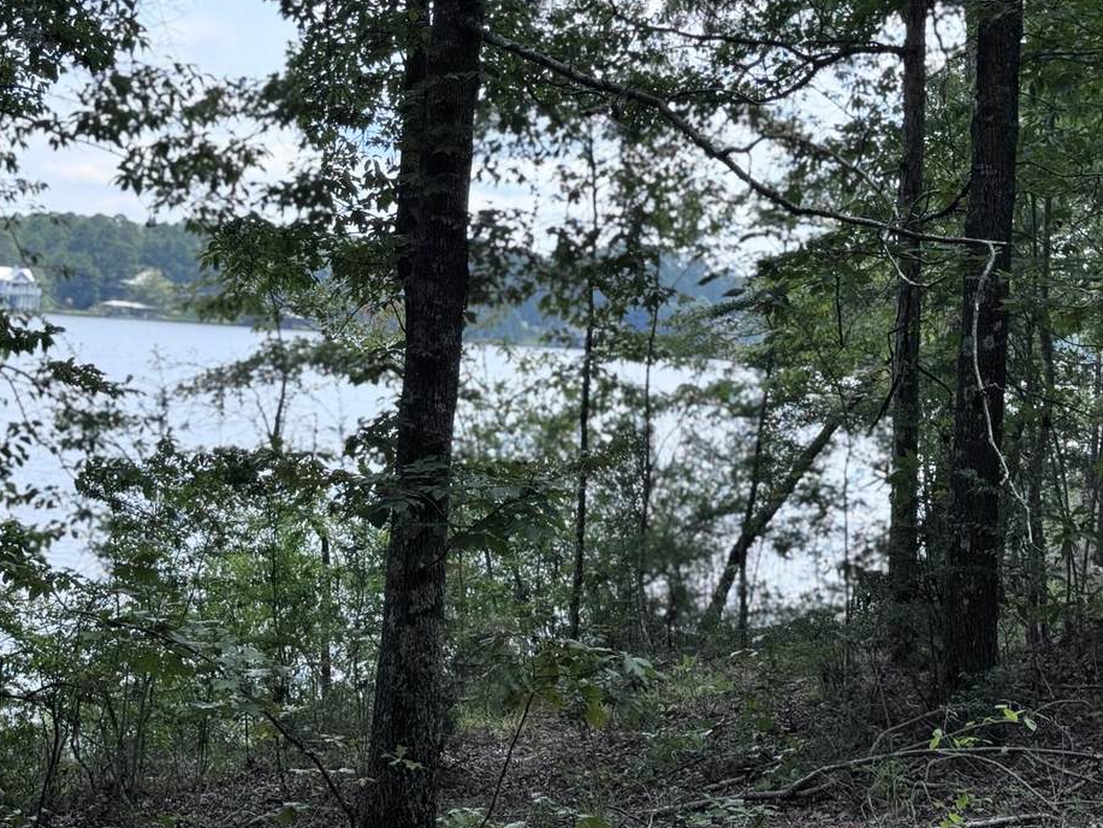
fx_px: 2135
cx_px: 485
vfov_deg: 21.9
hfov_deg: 28.9
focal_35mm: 67
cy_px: 296
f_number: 1.78
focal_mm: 6.76
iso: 64
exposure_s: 1/1597
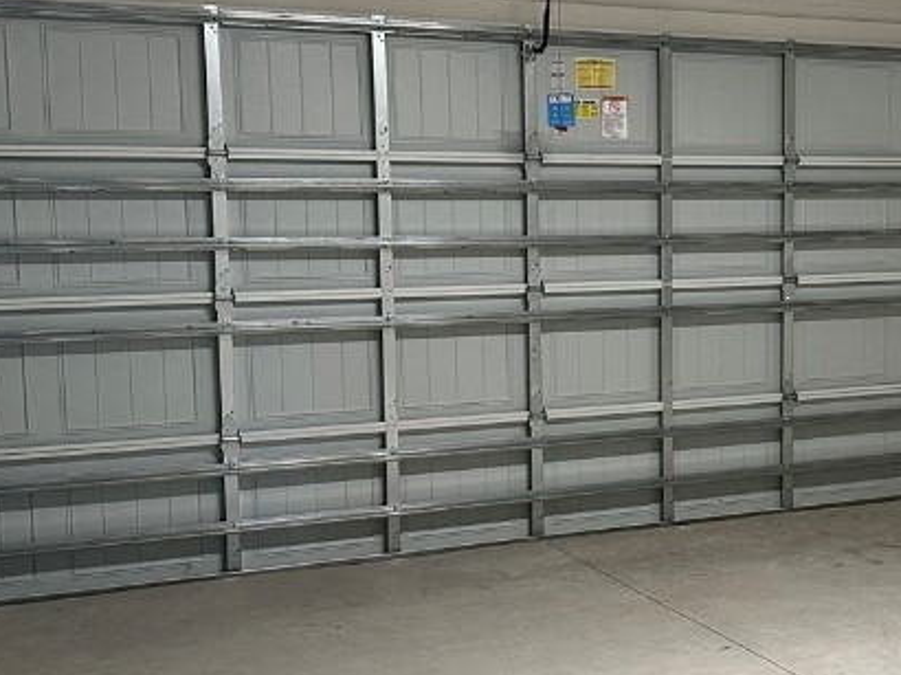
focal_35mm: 60
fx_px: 1561
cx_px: 760
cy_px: 376
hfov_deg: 31.1
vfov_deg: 24.4
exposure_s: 1/60
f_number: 1.78
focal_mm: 6.86
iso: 250
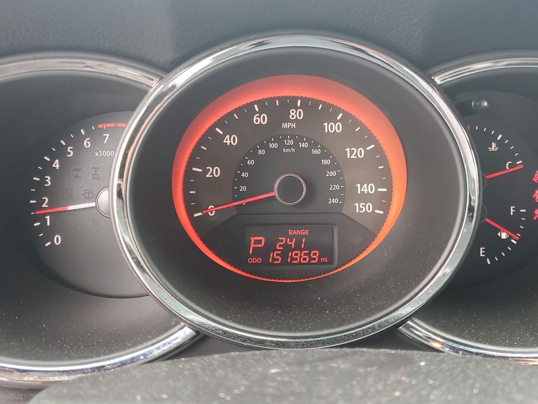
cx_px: 292
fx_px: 528
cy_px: 167
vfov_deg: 41.6
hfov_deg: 53.9
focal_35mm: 34
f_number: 1.5
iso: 81
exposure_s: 1/120
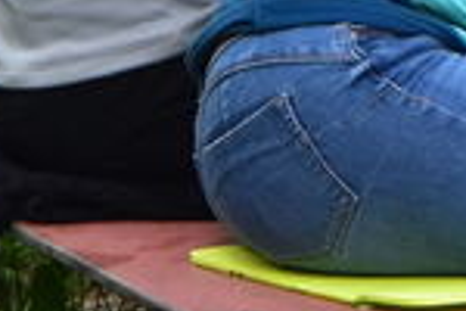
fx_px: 14756
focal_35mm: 1140
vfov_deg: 1.2
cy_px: -401
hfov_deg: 1.8
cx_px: 823
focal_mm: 95
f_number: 6.3
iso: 400
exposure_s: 1/640
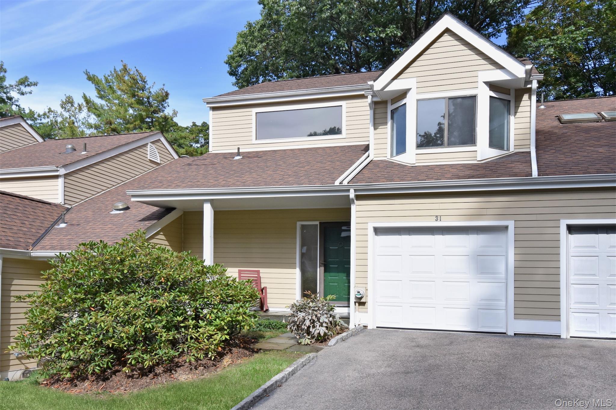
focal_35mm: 27
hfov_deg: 67.4
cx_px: 308
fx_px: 462
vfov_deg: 47.9
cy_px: 205
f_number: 11
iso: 640
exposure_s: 1/400
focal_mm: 18
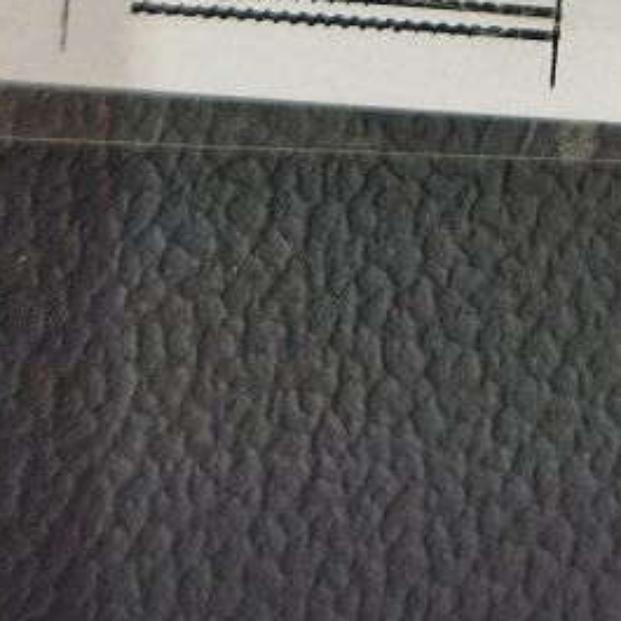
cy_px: -480
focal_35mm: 108
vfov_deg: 14.3
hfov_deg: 15.9
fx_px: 2192
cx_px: 579
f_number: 1.79
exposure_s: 1/50
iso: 132
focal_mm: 4.71
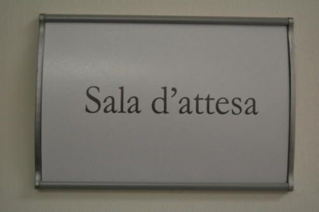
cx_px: 160
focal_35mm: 63
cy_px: 106
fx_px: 558
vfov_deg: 21.6
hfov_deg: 31.9
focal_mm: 42
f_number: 5
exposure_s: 1/60
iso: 720
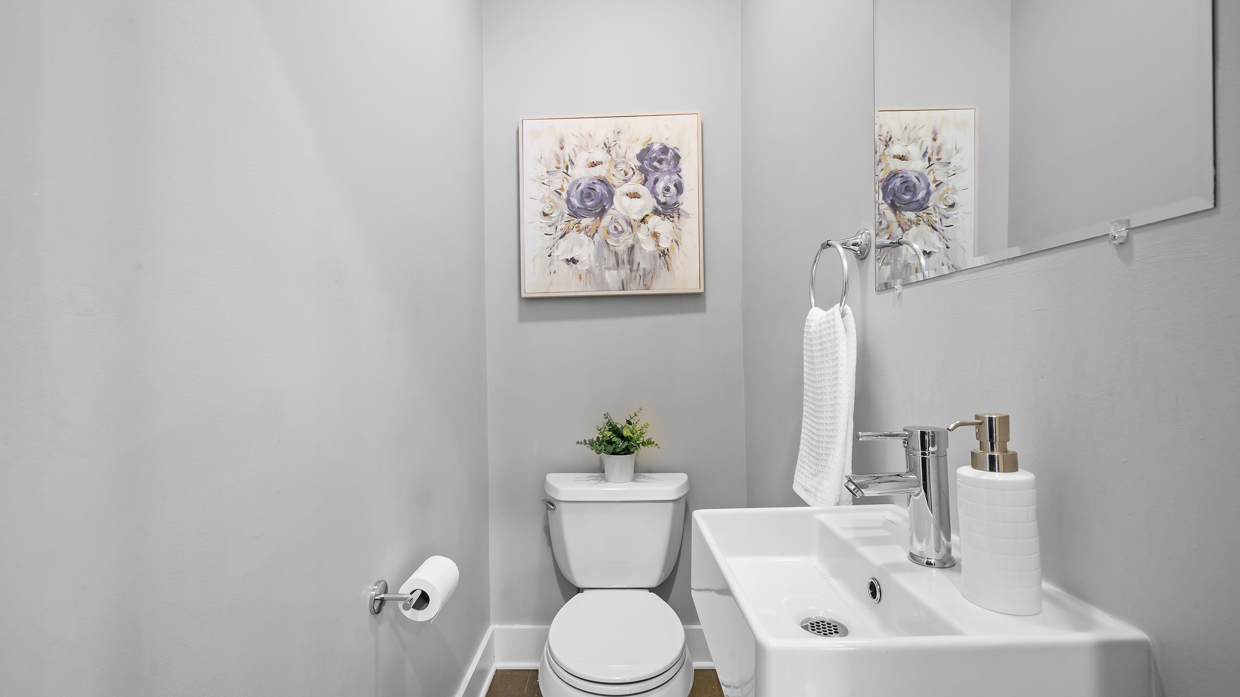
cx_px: 606
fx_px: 493
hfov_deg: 103.0
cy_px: 360
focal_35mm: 15
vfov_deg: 70.5
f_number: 8
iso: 400
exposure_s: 1/1.67
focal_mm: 14
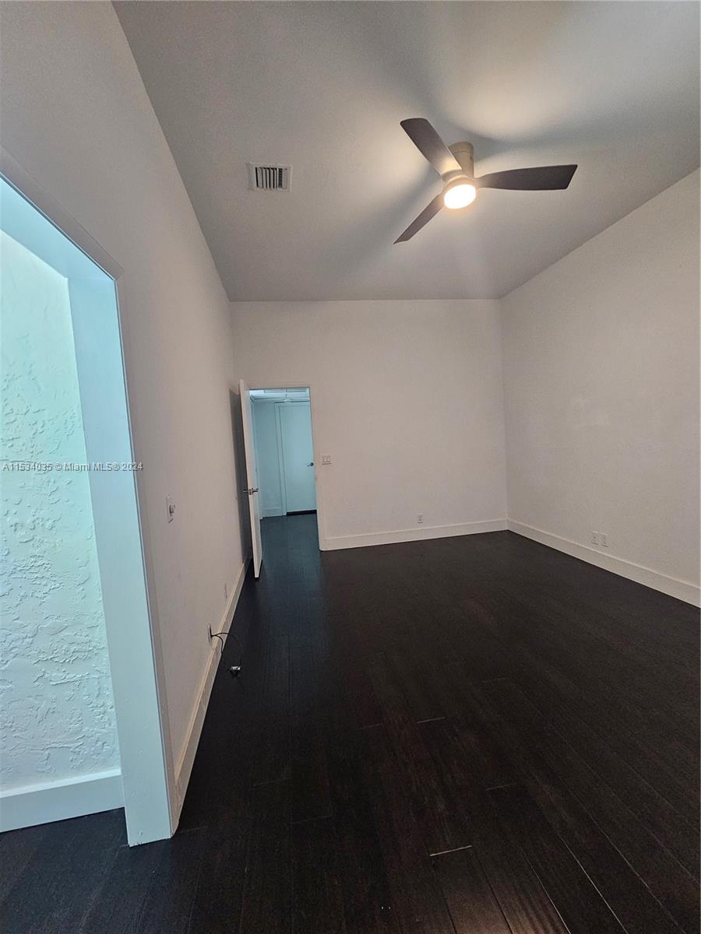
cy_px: 467
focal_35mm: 13
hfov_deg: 89.9
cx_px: 350
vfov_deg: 106.2
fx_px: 351
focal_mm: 2.2
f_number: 2.2
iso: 320
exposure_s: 1/40
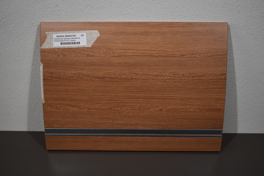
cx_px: 132
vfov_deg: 30.9
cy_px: 88
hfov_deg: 45.0
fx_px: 319
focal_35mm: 44
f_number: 4.2
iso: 500
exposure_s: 1/250
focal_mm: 29
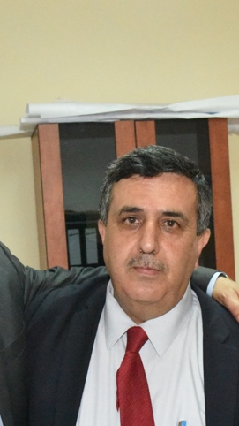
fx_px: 778
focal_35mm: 69
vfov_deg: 30.3
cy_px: 290
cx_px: 115
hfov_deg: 17.5
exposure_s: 1/160
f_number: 10
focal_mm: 31
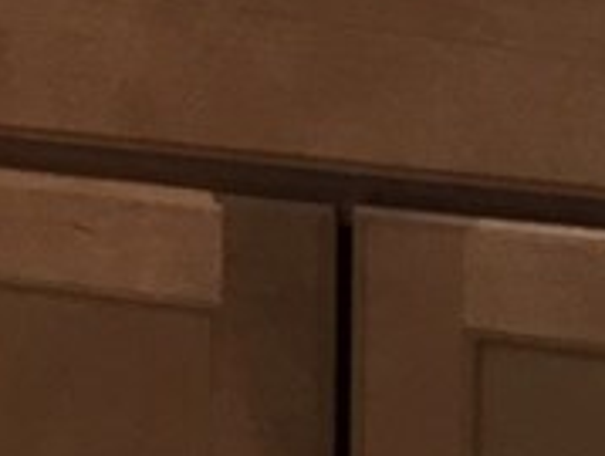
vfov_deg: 8.1
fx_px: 3100
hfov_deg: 10.3
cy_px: -422
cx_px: -602
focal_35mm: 177
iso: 64
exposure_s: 1/30
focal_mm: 3.3
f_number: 2.4
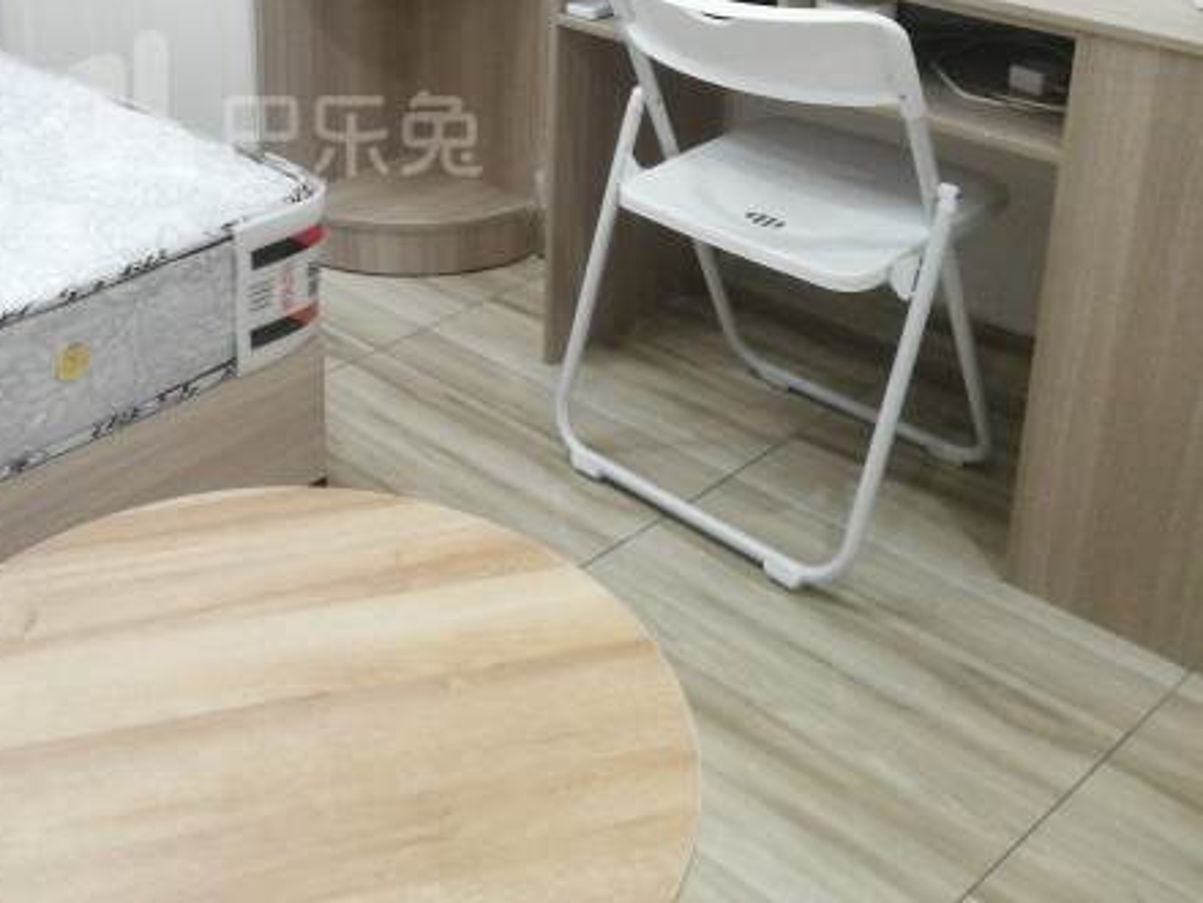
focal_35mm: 49
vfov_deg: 28.6
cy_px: 106
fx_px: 1703
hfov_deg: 37.7
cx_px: 265
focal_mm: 3.96
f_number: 1.8
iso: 320
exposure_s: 1/33.3
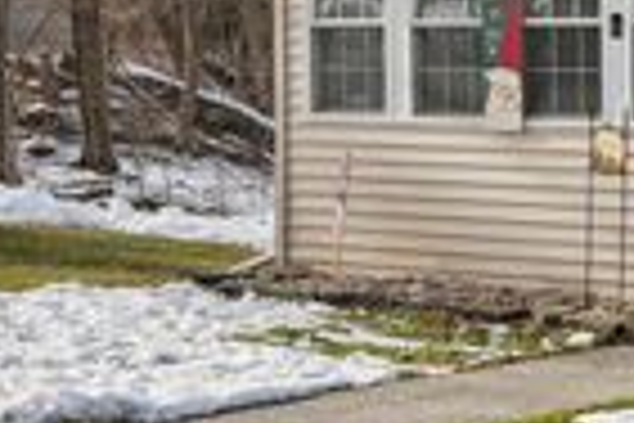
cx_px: 1111
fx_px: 2092
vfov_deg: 11.5
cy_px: 43
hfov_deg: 15.1
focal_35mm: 119
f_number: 8
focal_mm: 33.5
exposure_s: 1/200
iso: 100
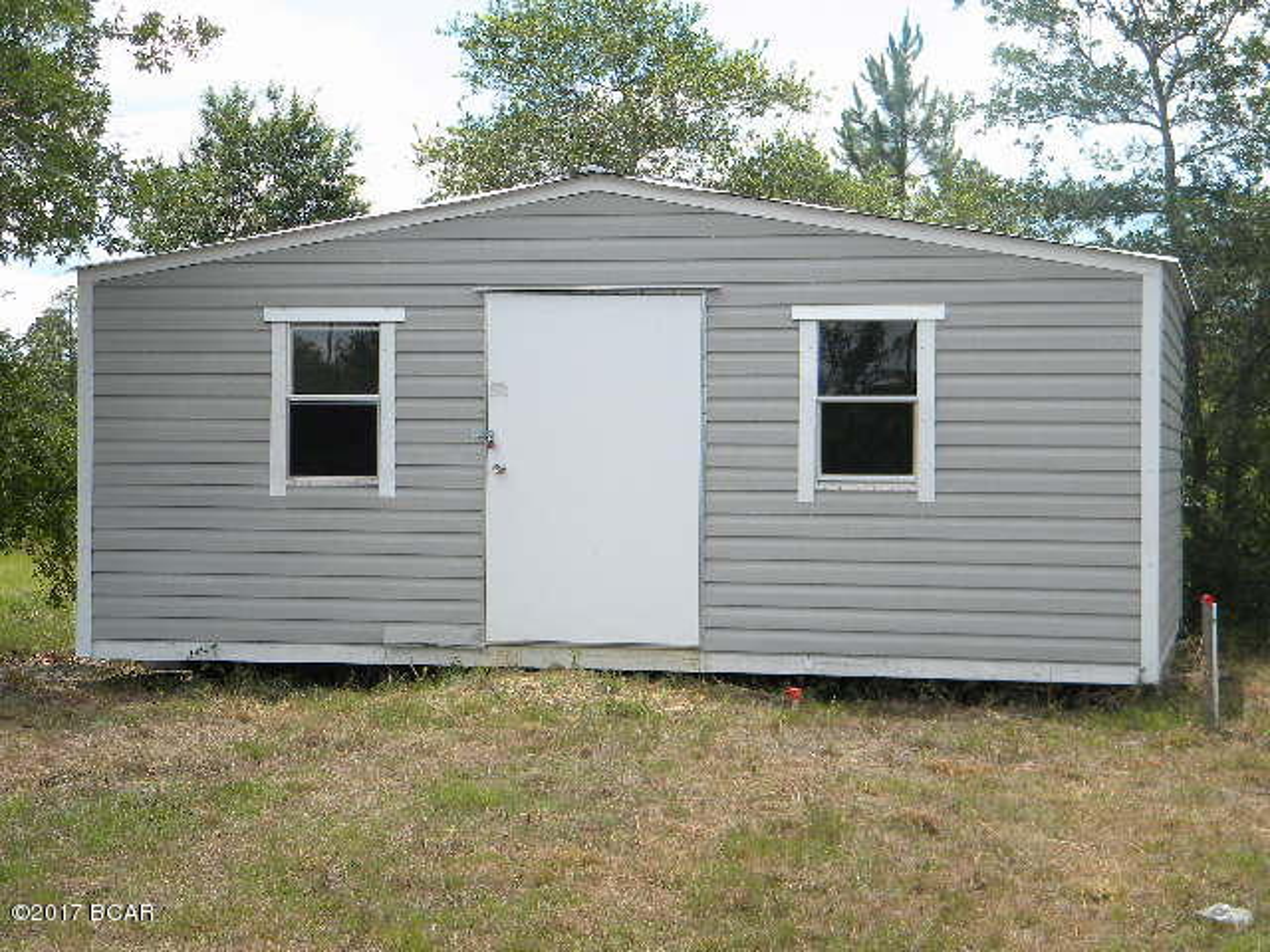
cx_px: 635
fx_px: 2458
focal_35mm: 67
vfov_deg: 21.9
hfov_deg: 29.0
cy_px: 476
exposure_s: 1/388
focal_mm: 12.2
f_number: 4.3
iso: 94
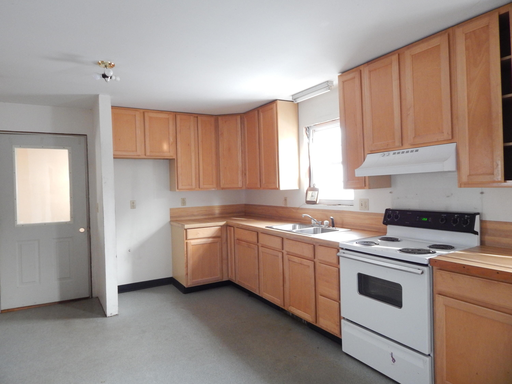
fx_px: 340
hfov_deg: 73.9
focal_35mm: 23
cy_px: 192
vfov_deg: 58.9
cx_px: 256
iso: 400
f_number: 3
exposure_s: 1/15
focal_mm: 4
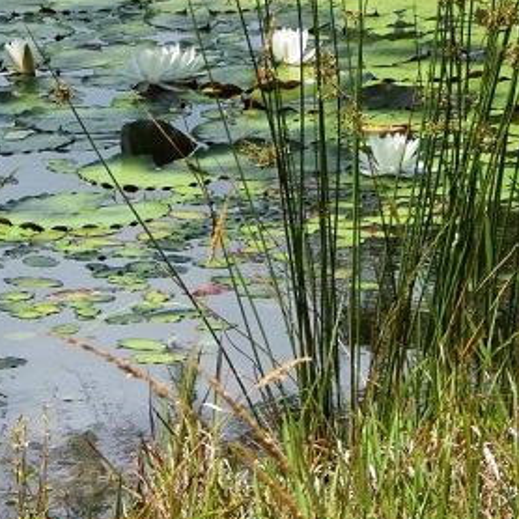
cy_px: 51
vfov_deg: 4.3
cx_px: 164
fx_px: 6955
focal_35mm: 410
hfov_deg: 4.3
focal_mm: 32.8
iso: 125
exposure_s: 1/400
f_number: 5.3
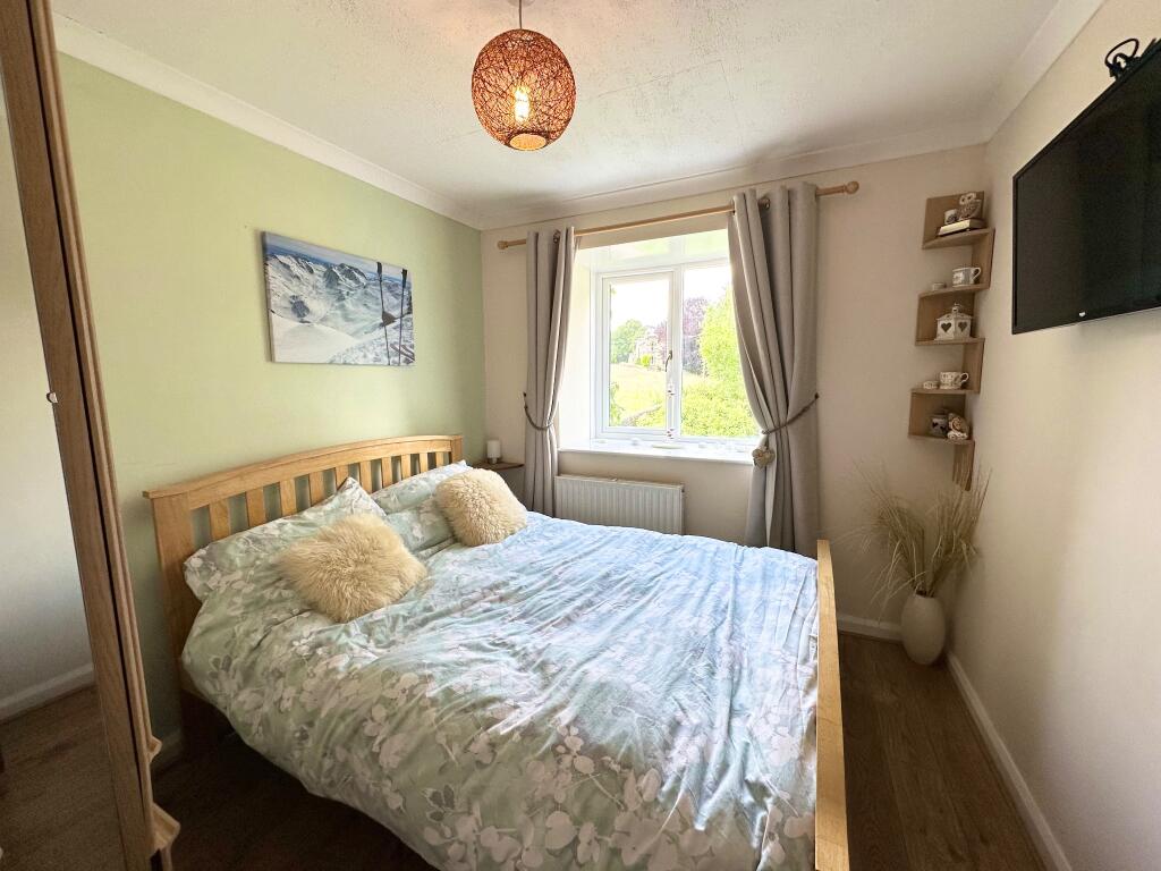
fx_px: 470
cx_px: 580
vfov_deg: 85.7
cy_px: 436
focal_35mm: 14
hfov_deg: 102.1
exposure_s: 1/99
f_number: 2.2
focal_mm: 2.22
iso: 80
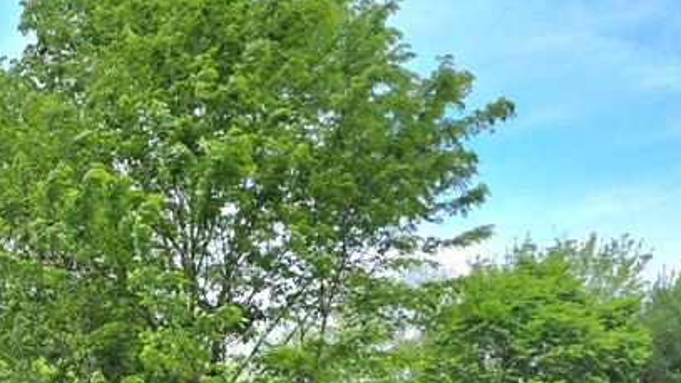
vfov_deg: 17.0
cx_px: -30
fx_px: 1138
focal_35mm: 63
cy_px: 599
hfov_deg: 30.5
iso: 80
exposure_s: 1/3333
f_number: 1.7
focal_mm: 6.3
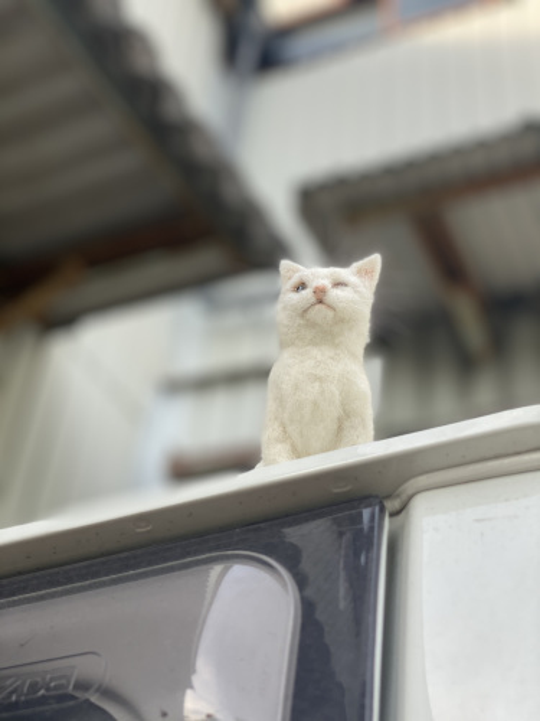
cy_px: 360
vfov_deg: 36.8
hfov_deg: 28.0
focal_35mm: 52
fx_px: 1082
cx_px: 270
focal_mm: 6
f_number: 2
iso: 20
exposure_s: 1/428
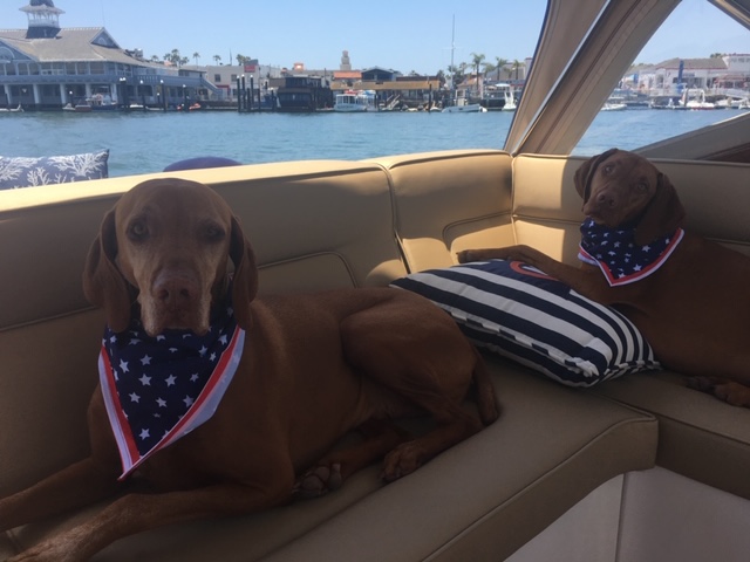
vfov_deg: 48.2
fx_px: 628
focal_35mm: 29
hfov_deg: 61.7
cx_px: 375
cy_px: 281
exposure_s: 1/793
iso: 25
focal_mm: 4.15
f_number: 2.2
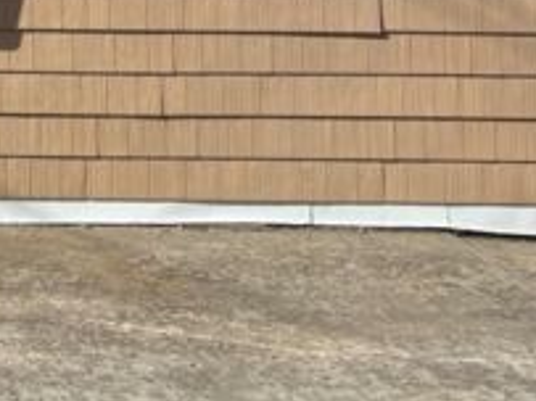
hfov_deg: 20.3
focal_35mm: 82
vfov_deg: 16.8
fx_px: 1269
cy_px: -142
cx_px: -277
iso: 50
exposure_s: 1/5348
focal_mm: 5.96
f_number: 1.6
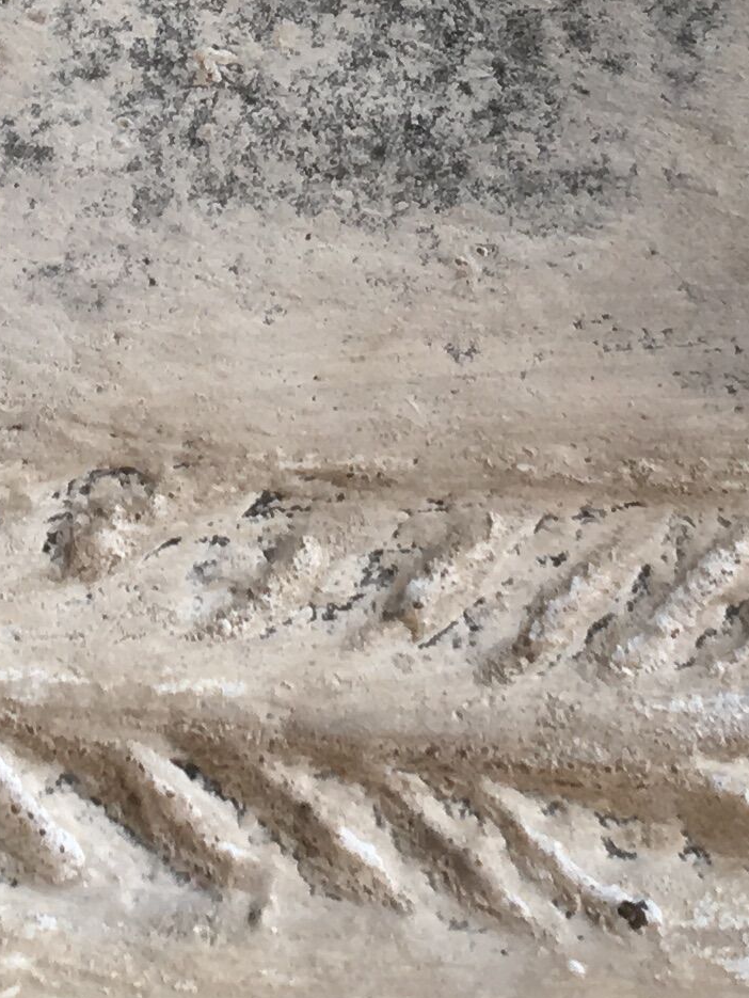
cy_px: -4
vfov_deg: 15.5
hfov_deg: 11.8
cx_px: 185
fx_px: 3604
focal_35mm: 125
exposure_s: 1/100
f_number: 2.2
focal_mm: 4.15
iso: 32
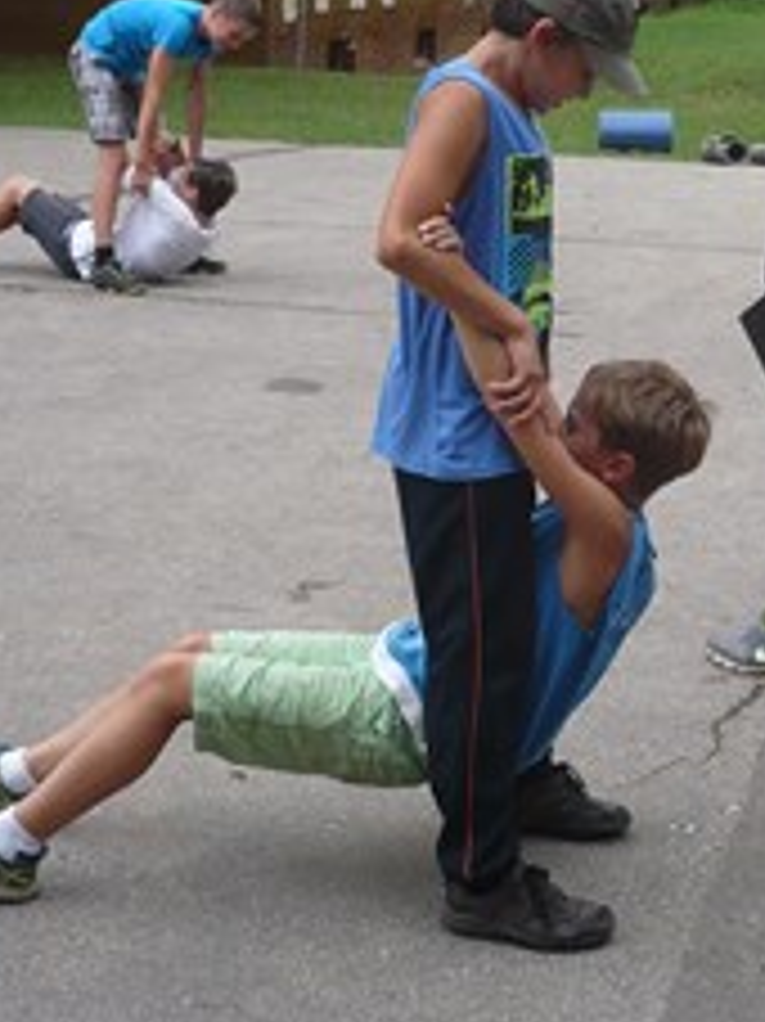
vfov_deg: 26.2
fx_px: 2183
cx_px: 652
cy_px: 342
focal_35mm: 74
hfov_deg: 19.6
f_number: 2.8
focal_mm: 5.8
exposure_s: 1/250
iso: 100
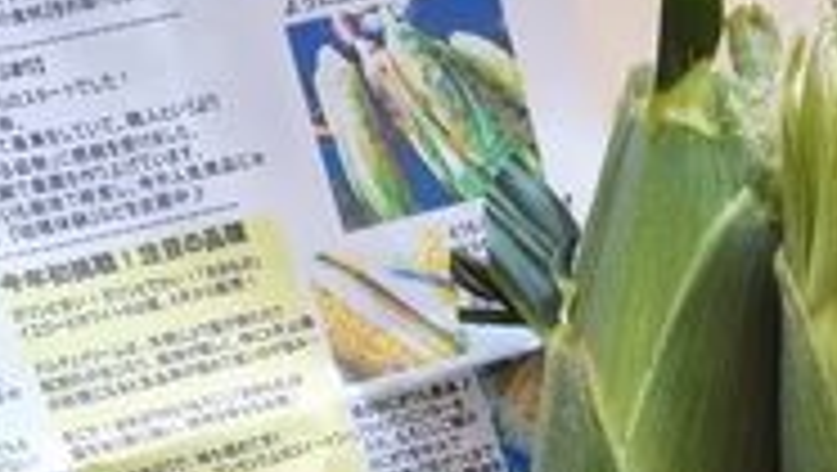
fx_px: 1510
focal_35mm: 68
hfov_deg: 30.4
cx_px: 634
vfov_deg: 17.0
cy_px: 566
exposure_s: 1/33.3
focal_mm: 3.8
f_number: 2
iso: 100
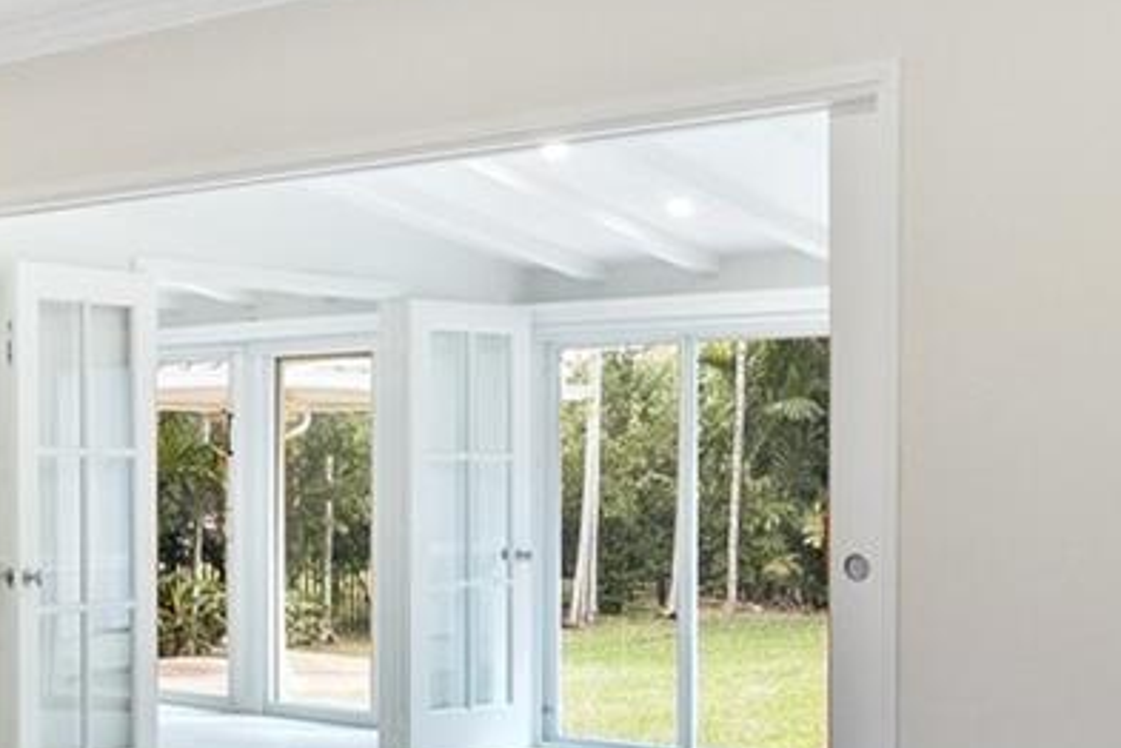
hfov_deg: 31.3
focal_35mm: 61
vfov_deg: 22.1
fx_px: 1899
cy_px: 528
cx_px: 103
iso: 720
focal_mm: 10
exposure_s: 1/15
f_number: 8
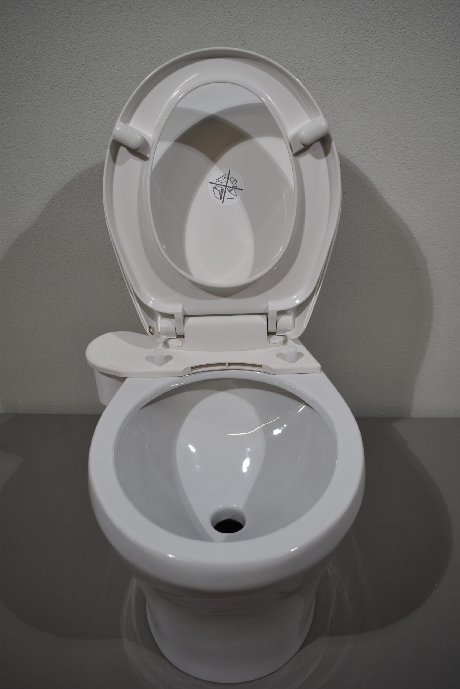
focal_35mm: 30
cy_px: 344
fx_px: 575
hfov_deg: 43.6
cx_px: 230
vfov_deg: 61.9
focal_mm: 20
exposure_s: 1/80
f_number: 4.5
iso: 100
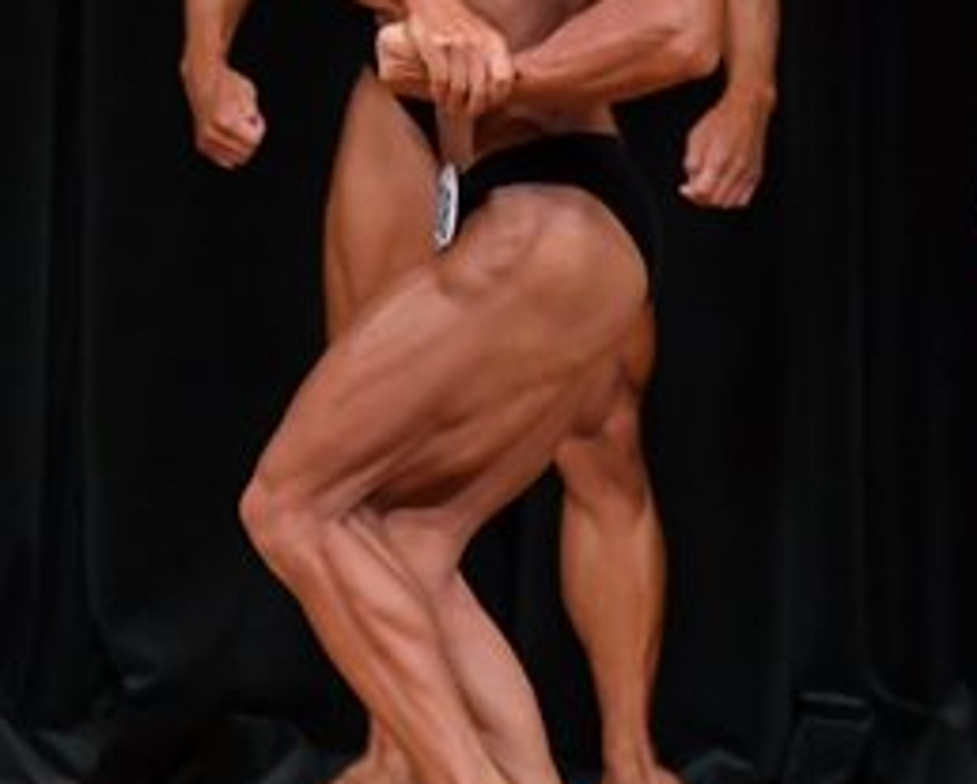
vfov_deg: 1.9
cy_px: 242
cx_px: -51
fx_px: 23217
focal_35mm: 802
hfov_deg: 2.4
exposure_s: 1/400
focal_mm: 190
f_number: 5.6
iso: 4000
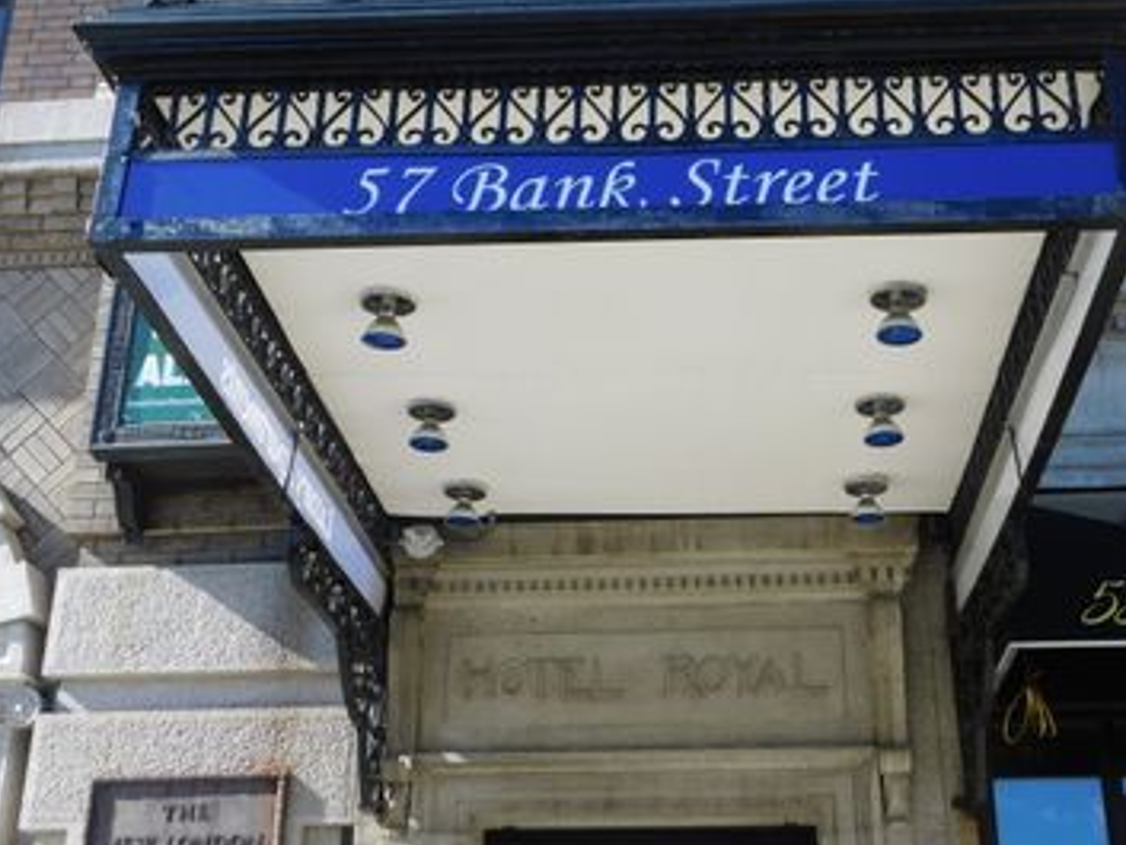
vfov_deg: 28.5
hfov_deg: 37.4
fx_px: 1660
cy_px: 327
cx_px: 635
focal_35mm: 51
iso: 125
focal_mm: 6.3
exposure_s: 1/500
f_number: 3.5
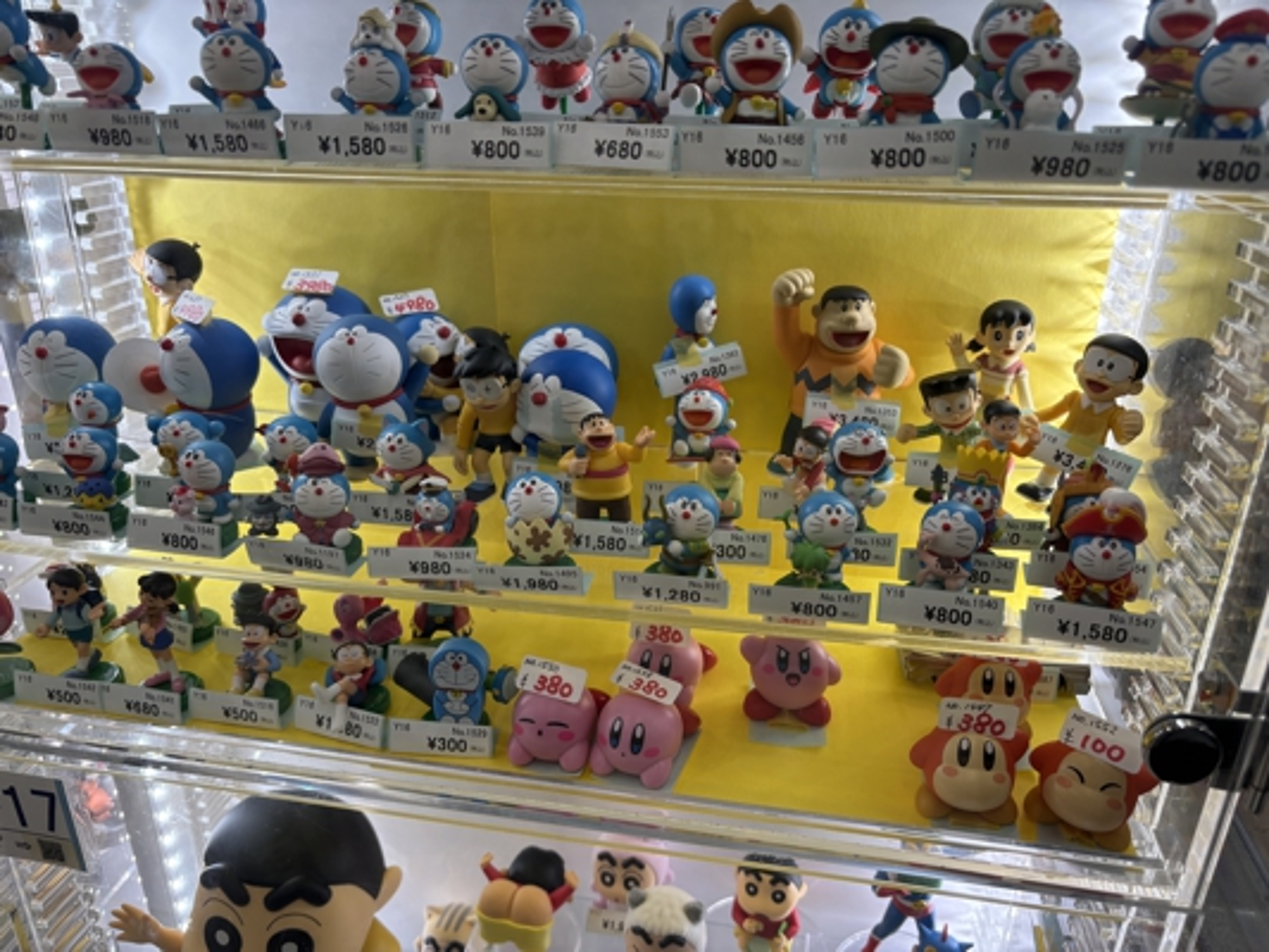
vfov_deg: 53.1
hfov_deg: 67.3
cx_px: 634
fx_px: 953
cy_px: 476
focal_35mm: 26
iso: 50
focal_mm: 5.96
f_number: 1.6
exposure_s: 1/166
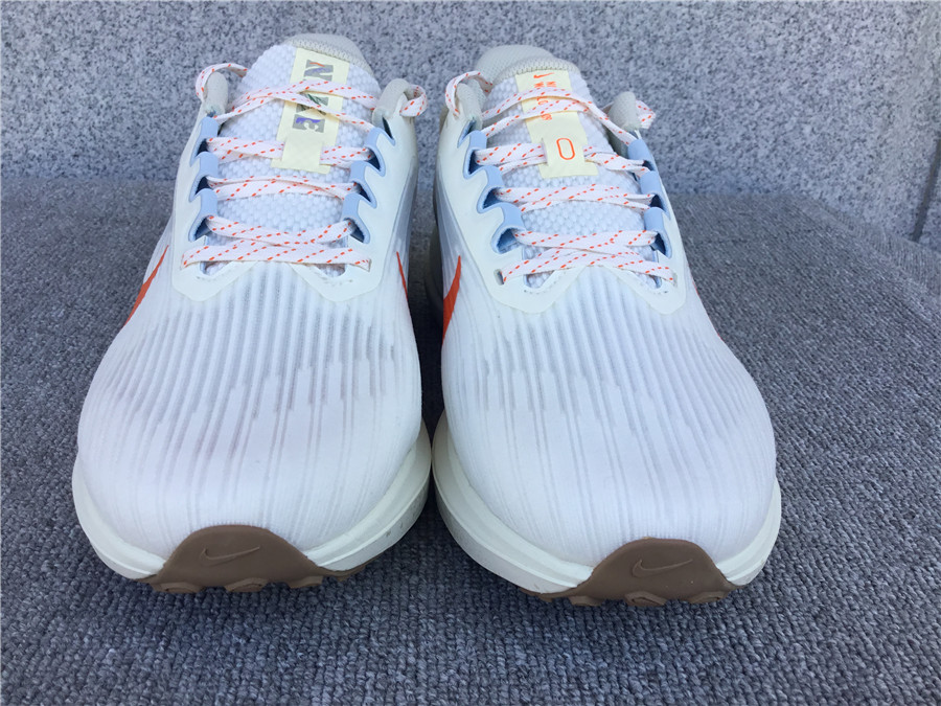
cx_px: 470
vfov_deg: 45.4
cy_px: 353
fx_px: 843
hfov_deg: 58.4
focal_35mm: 31
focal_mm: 3.3
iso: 25
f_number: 2.4
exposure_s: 1/251
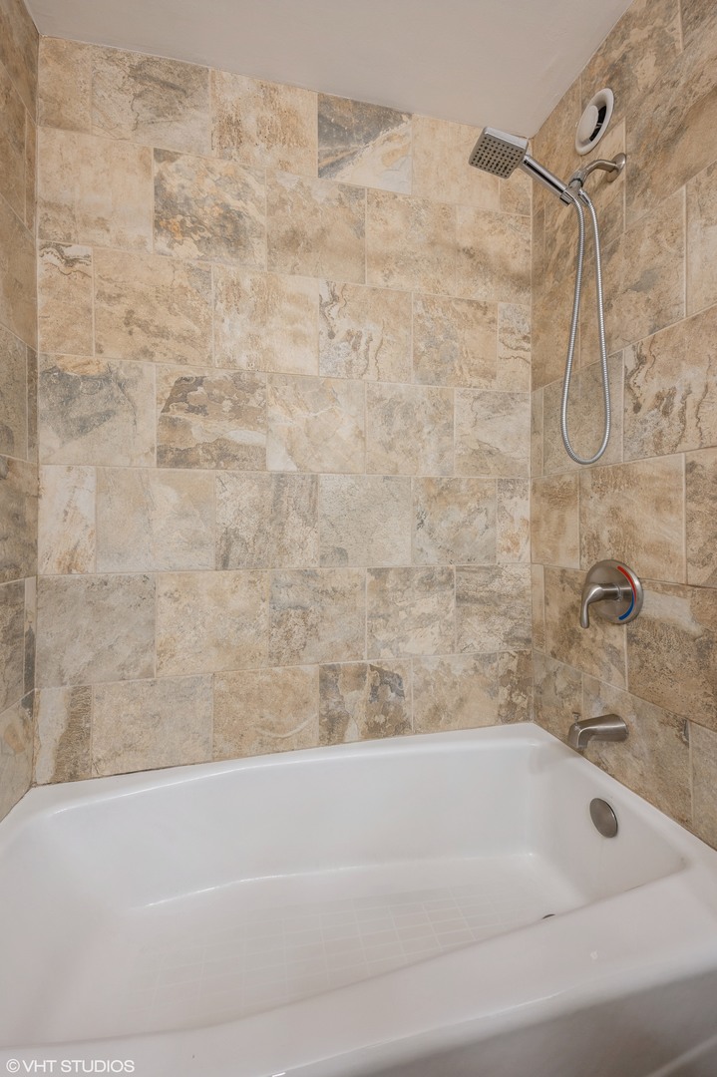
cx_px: 358
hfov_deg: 81.2
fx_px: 419
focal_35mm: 14
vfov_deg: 104.3
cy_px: 538
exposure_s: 1/4
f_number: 9.5
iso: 400
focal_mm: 14
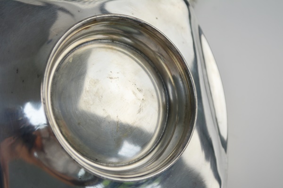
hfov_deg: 24.6
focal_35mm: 82
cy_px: 94
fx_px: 648
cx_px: 142
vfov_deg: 16.6
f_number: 6.3
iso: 200
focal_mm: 55
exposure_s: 1/160
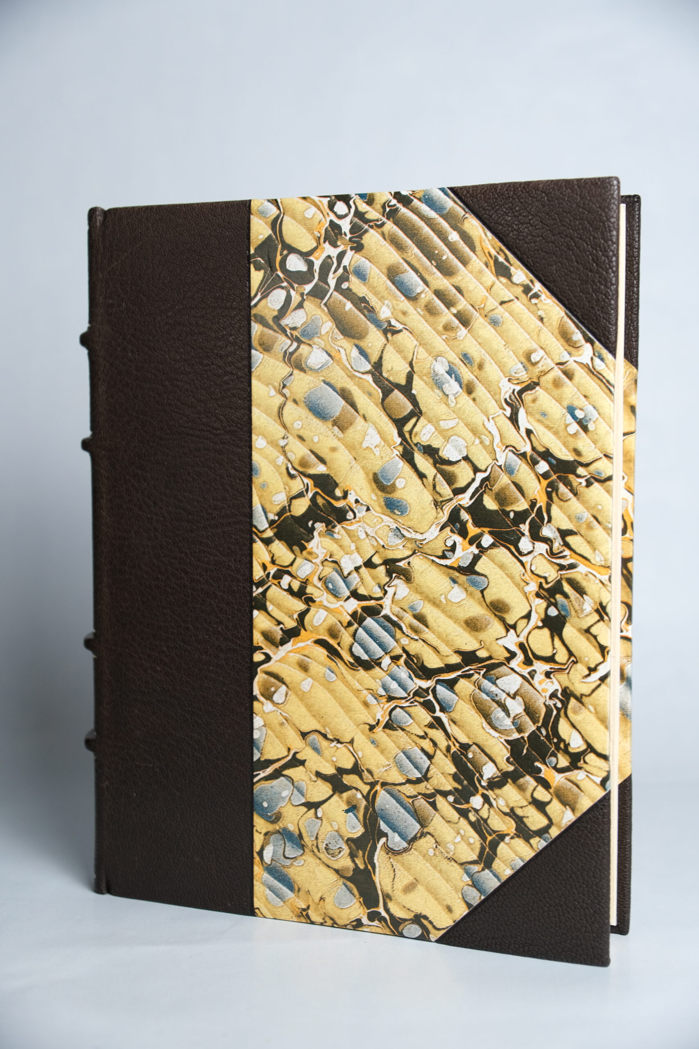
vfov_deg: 43.6
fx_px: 1310
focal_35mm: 45
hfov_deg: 29.9
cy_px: 524
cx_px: 350
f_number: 4
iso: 400
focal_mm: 29.8
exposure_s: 1/100
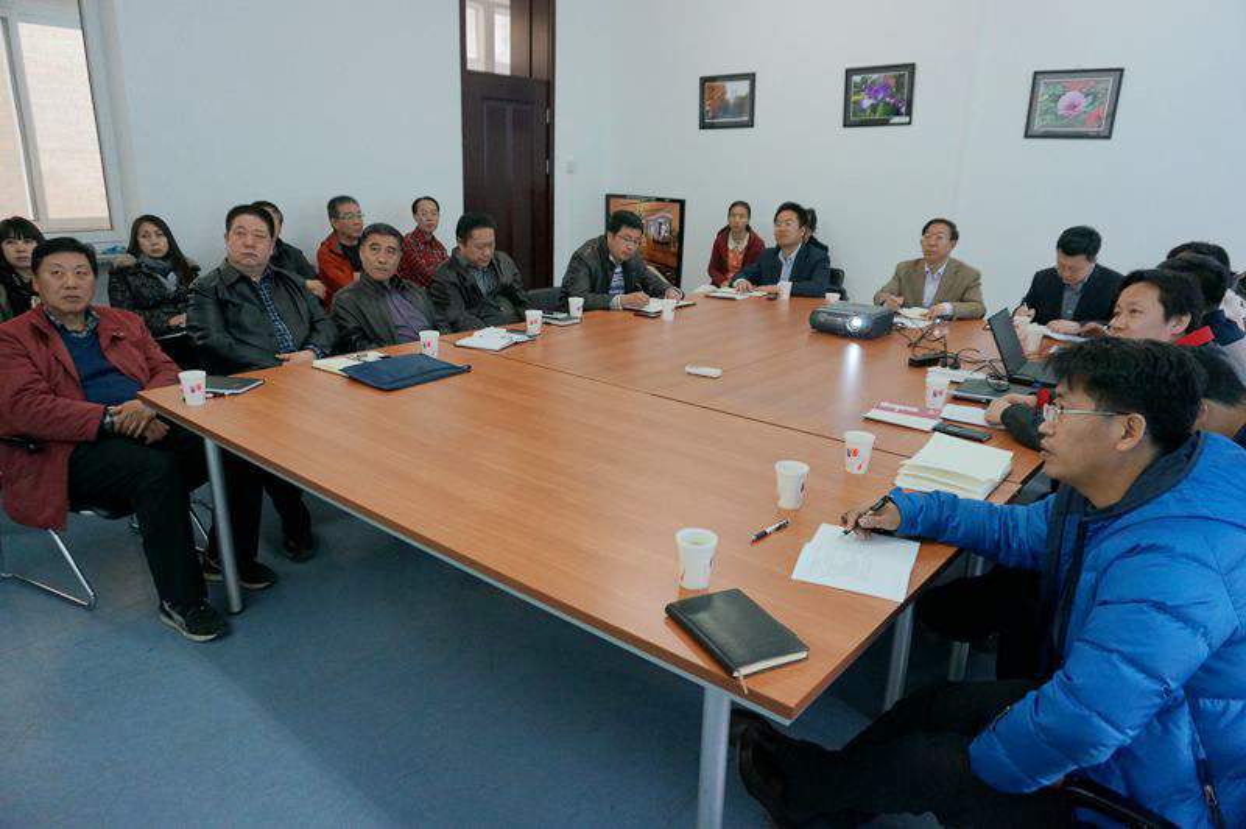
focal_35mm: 24
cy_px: 414
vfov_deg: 53.1
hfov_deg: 73.8
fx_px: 830
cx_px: 623
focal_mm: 16
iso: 1600
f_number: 4
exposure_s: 1/160
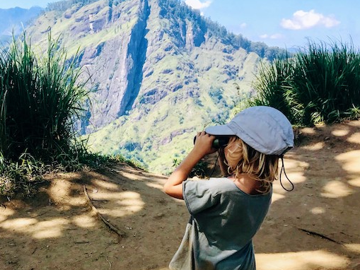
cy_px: 191
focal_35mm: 44
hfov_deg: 41.9
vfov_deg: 32.5
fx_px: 458
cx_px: 98
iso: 20
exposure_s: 1/798
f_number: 1.8
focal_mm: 3.99
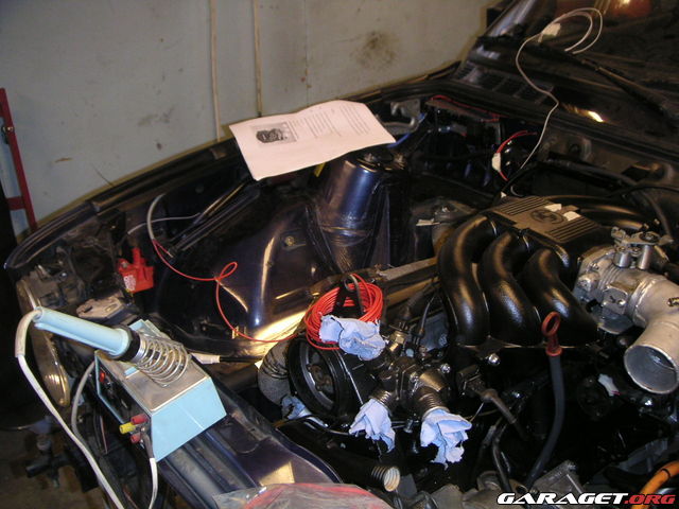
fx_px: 745
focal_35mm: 38
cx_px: 340
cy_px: 254
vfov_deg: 37.7
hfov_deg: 49.0
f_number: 2.8
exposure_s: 1/45
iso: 160
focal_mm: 6
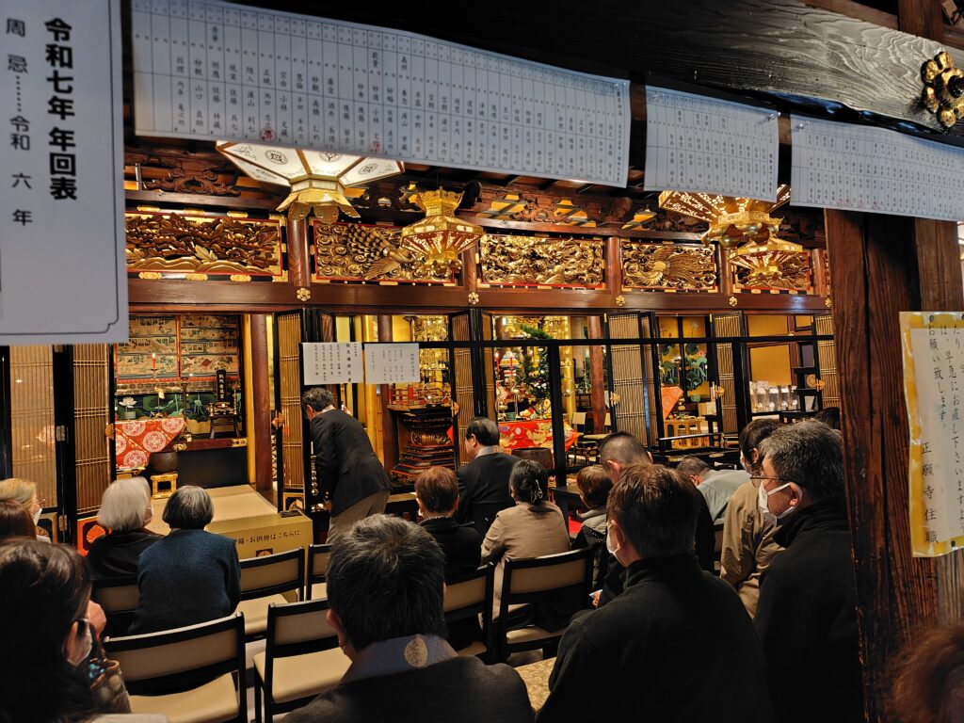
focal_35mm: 23
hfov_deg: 73.9
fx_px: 641
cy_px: 362
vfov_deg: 58.9
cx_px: 482
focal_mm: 5.6
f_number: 1.9
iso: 1766
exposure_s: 1/60
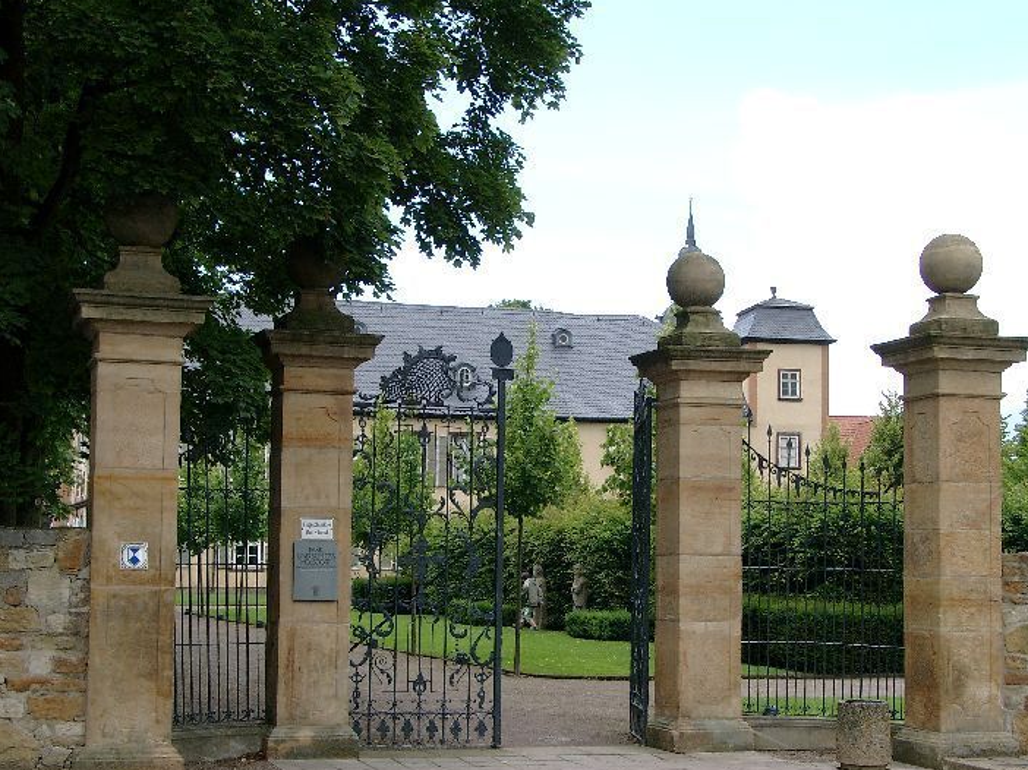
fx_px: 1930
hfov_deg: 29.8
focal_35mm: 65
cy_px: 410
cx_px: 536
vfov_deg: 22.6
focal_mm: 11.76
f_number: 4
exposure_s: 1/260
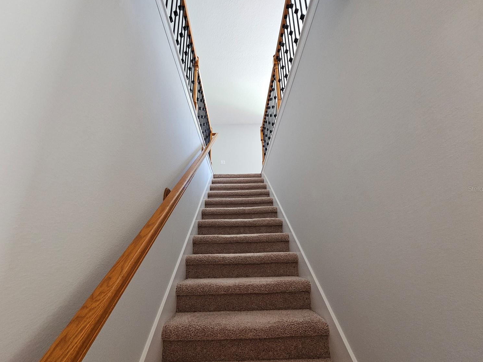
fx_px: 195
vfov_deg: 85.6
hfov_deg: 102.1
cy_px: 188
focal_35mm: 14
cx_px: 239
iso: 400
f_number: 2.2
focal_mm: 2.2
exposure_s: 1/40
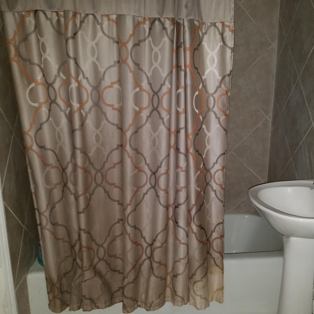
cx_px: 191
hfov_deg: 52.1
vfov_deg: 52.5
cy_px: 156
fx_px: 318
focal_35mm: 31
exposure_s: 1/15
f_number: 1.7
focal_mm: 4.2
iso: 125
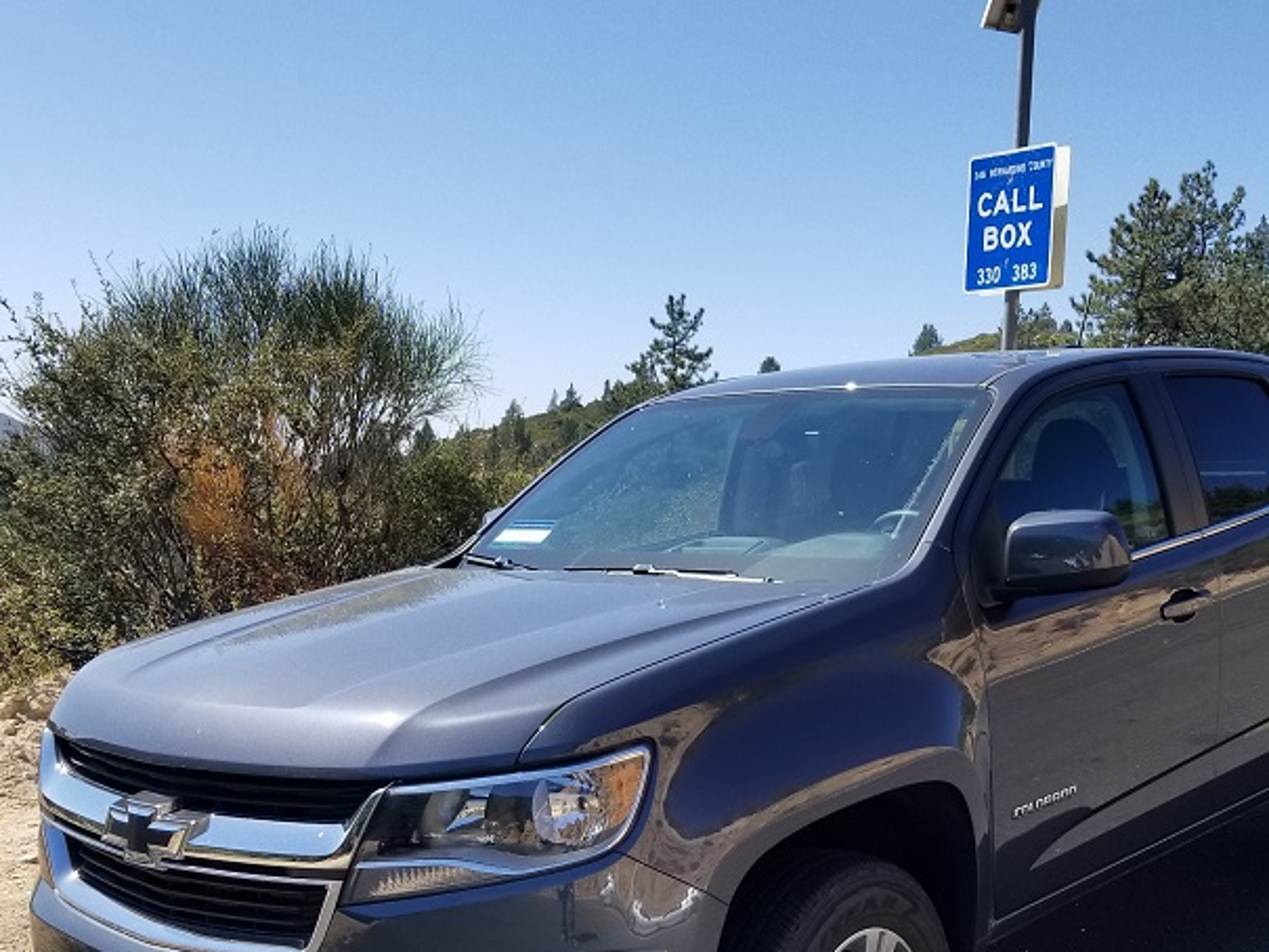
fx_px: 1613
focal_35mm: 44
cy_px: 671
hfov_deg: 42.6
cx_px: 795
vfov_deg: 32.5
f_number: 1.7
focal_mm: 4.25
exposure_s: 1/2028
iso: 50
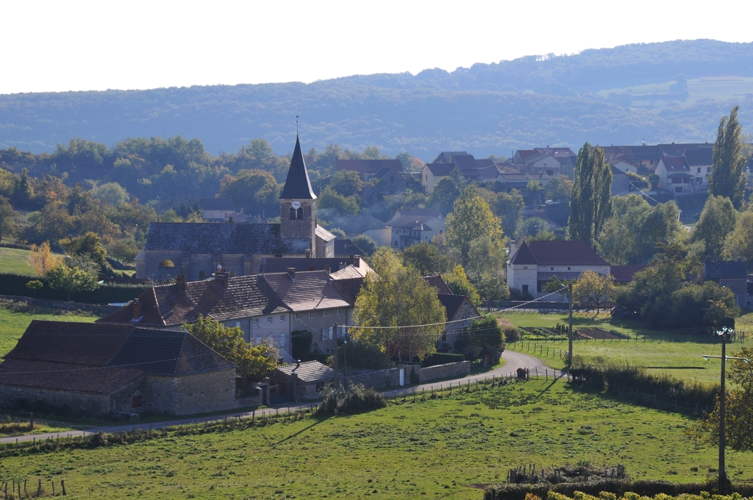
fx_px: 2037
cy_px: 250
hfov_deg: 20.9
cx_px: 376
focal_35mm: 98
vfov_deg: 14.0
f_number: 9
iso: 200
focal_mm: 65
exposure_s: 1/320
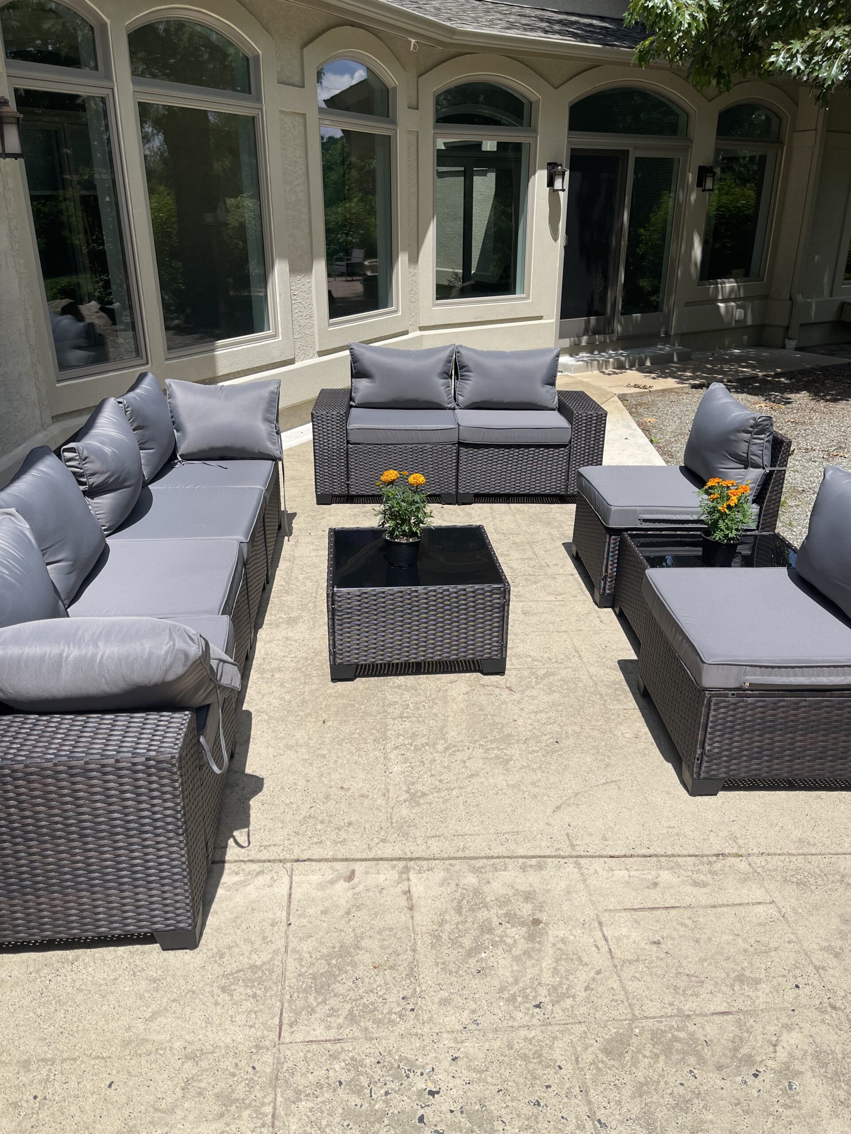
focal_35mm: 26
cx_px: 426
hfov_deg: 53.1
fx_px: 852
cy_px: 567
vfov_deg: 67.3
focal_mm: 5.1
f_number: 1.6
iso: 32
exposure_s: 1/4902
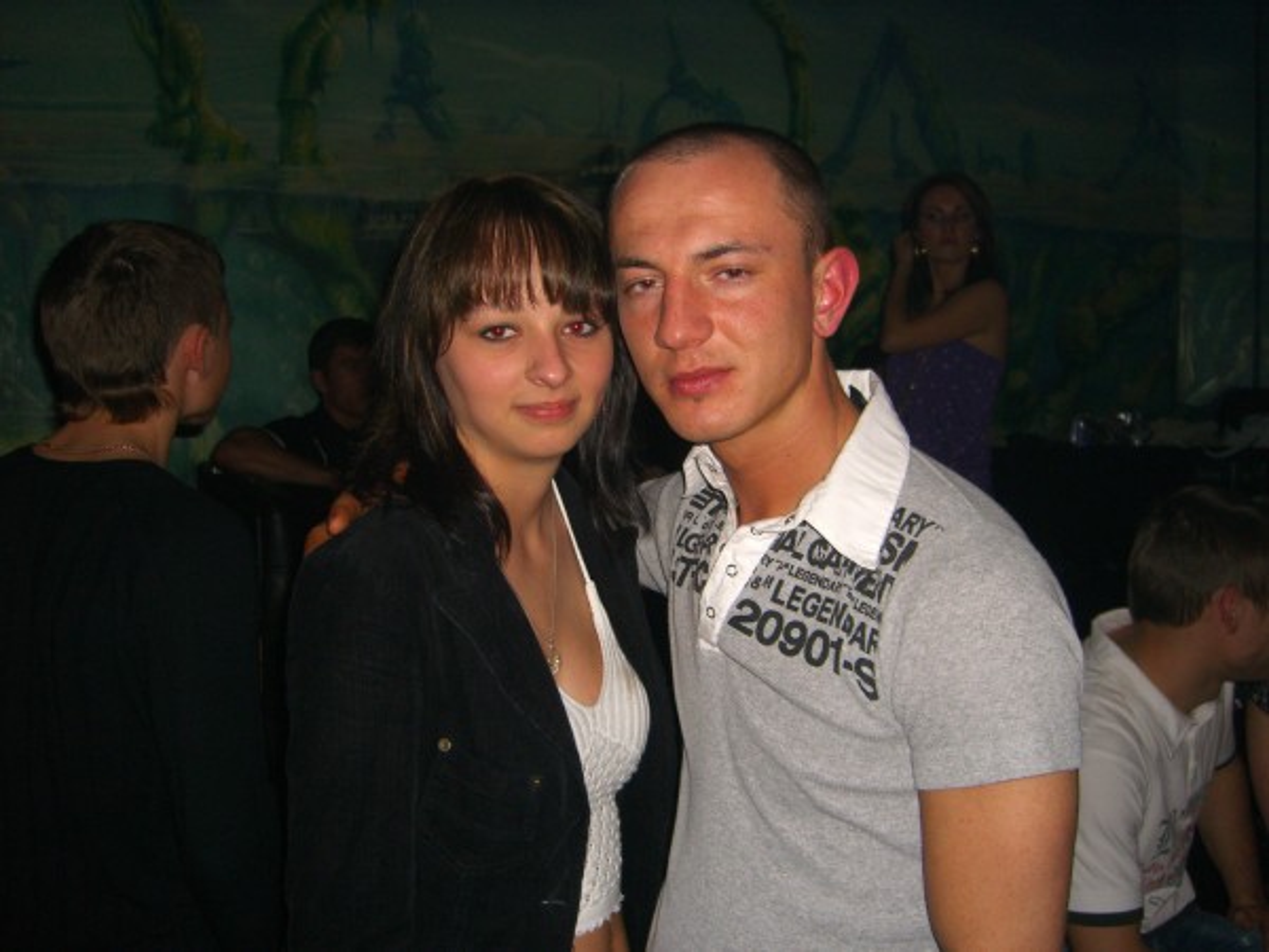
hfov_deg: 49.0
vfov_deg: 37.7
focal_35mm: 38
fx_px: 1393
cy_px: 476
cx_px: 634
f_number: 2.8
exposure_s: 1/60
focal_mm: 7.9
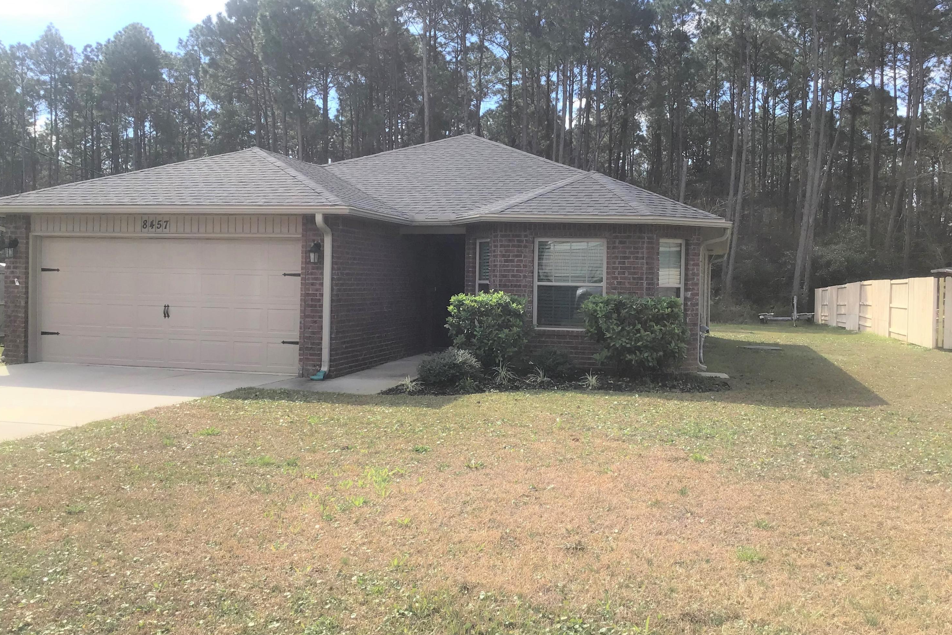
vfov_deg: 39.9
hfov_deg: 57.2
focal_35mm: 33
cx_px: 473
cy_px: 293
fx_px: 873
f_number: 2.4
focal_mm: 3.3
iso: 25
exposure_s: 1/679
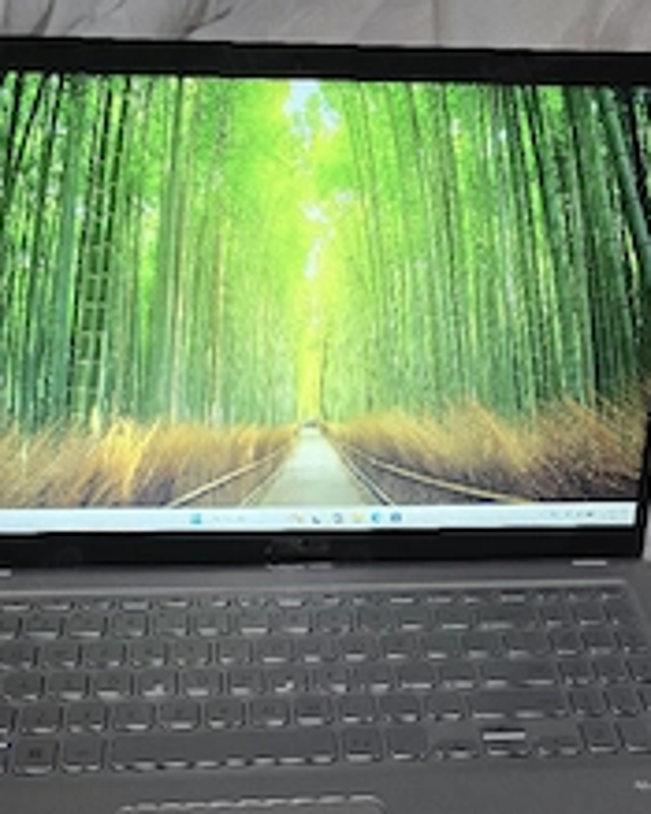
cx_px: 327
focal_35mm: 41
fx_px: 988
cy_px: 676
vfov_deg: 42.3
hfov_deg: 36.5
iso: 320
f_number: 1.7
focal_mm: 6.3
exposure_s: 1/101
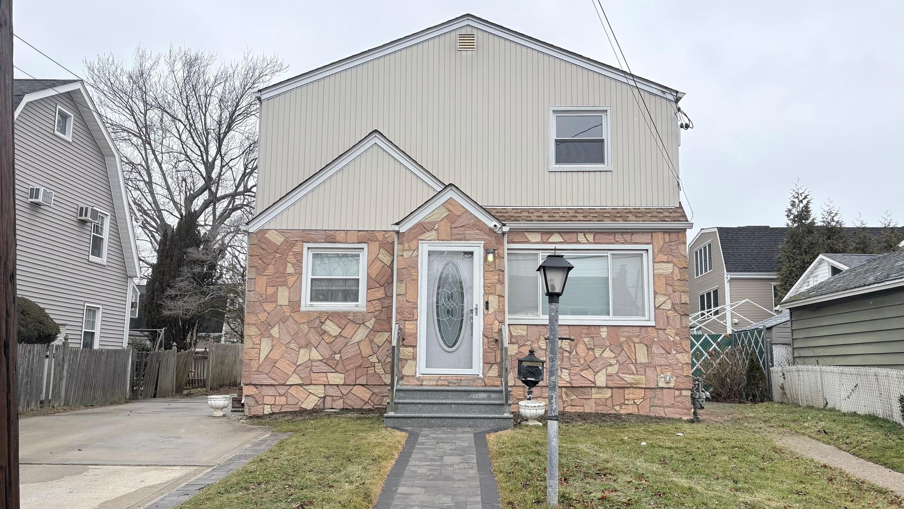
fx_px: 695
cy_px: 276
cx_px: 457
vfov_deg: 40.1
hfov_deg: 66.1
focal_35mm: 29
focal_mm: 5.96
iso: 50
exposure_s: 1/1081
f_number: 1.6
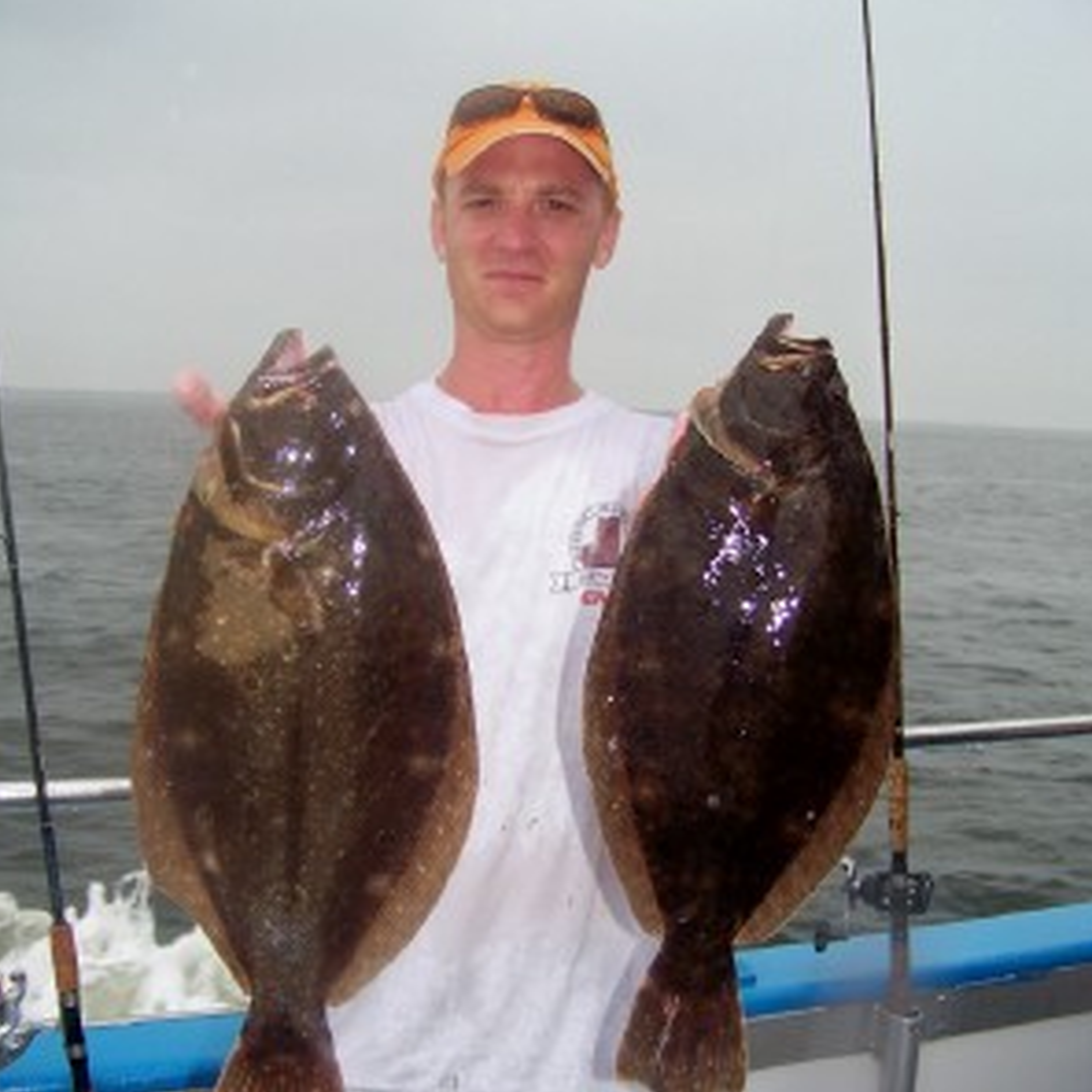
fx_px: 1535
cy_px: 594
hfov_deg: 39.2
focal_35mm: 43
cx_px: 542
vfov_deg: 39.1
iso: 64
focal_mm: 5.85
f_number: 2.8
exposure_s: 1/200
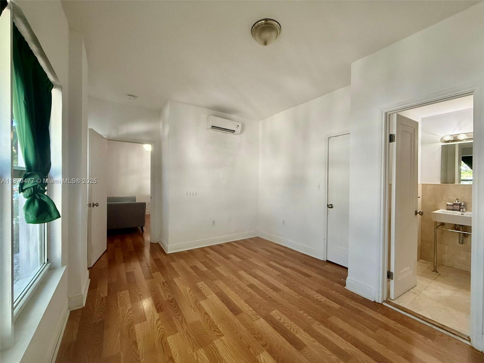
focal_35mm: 14
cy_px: 182
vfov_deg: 85.7
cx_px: 242
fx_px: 196
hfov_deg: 102.1
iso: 320
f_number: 2.2
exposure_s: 1/120
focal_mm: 2.22
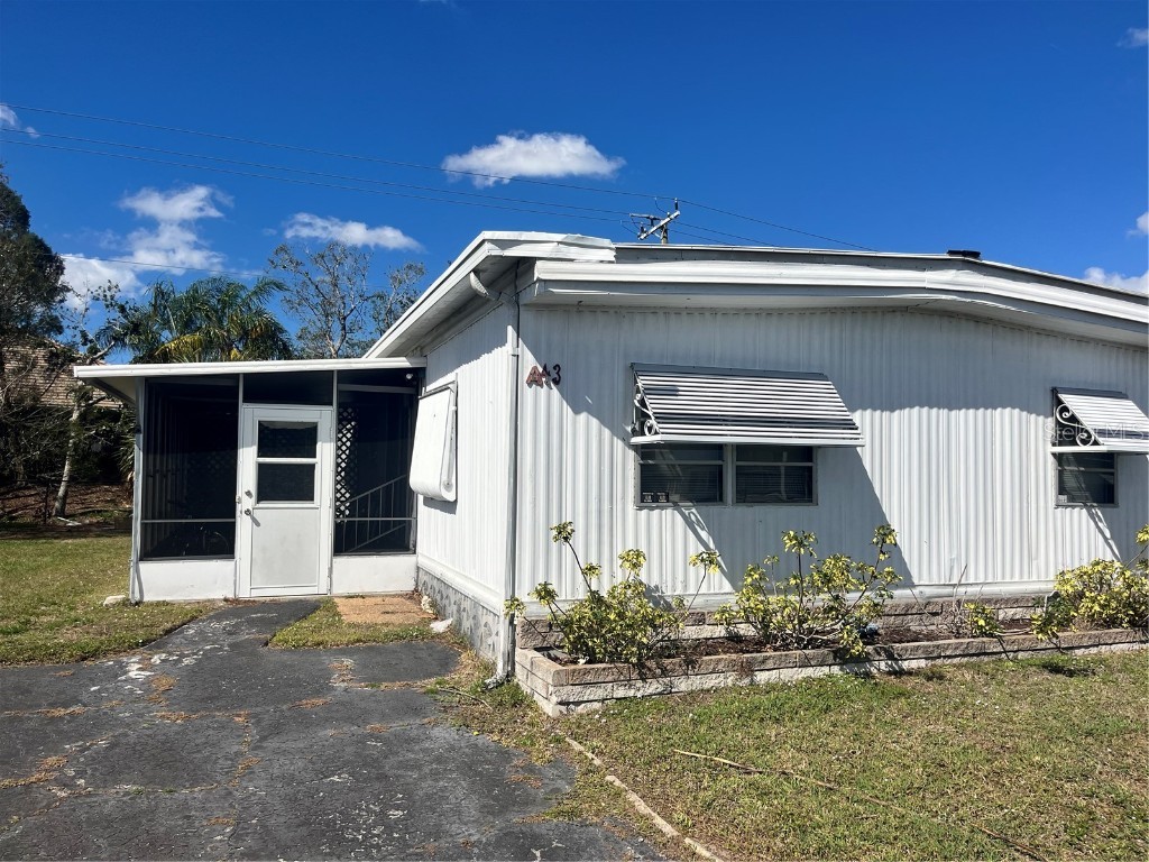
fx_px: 863
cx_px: 574
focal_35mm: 26
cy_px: 431
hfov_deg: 67.3
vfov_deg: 53.1
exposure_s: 1/6494
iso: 50
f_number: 1.6
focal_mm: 5.1
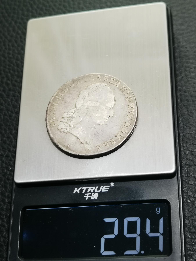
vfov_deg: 33.2
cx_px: 98
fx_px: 438
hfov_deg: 25.2
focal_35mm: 58
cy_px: 130
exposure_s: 1/100
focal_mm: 6.67
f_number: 1.9
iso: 125
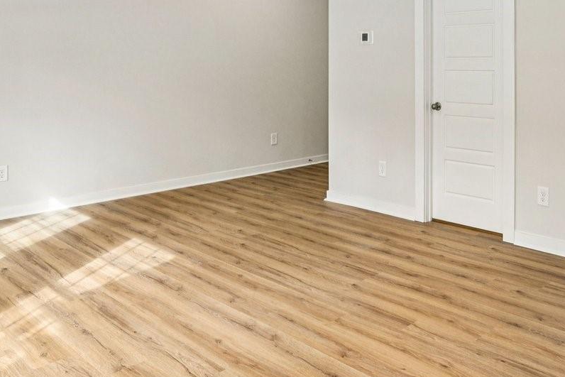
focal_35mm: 36
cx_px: 385
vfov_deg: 35.6
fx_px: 565
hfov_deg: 51.9
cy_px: 70
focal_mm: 14
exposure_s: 1/15
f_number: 8
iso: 220
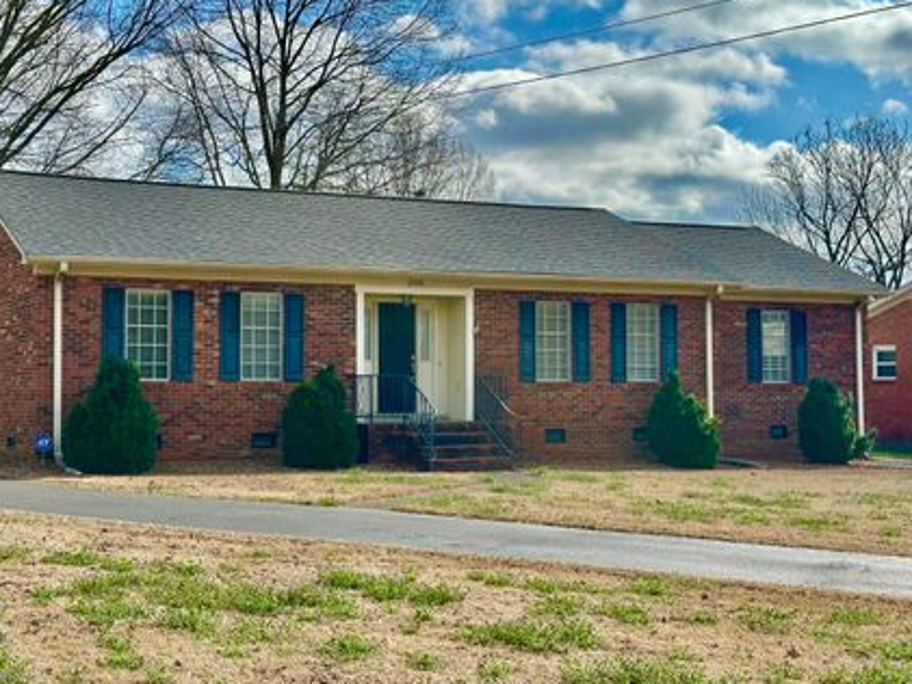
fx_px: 1502
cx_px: 377
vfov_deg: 25.7
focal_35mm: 57
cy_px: 332
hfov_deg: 33.7
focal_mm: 6.86
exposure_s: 1/5263
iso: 64
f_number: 1.78
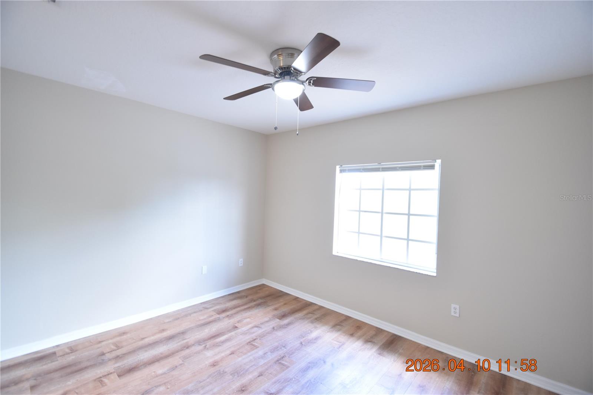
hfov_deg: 100.4
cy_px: 198
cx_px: 296
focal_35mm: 15
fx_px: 247
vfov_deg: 77.3
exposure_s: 1/45
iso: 800
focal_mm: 10
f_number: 3.5
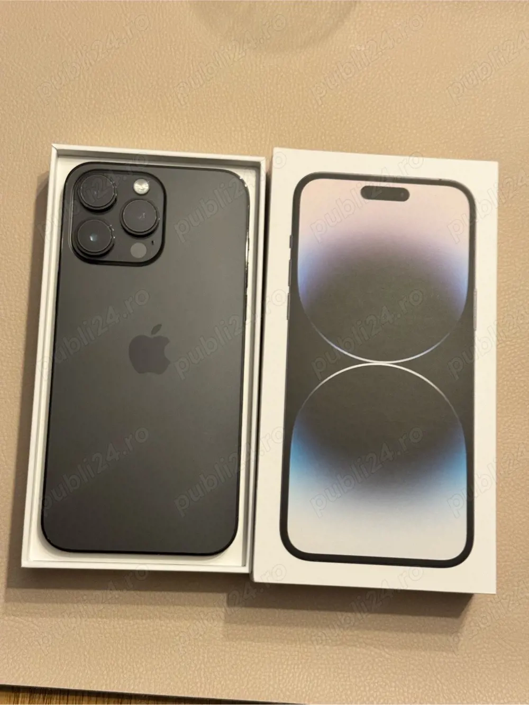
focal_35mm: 48
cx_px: 264
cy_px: 352
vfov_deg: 39.7
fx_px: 978
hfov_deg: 30.3
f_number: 1.78
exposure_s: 1/33
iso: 250
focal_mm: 6.76
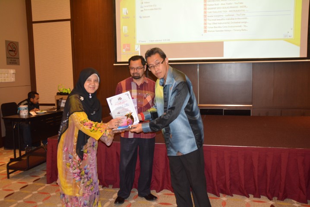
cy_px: 104
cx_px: 155
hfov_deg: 57.2
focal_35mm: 33
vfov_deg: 40.0
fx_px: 284
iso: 1800
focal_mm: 22
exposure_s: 1/60
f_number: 3.5
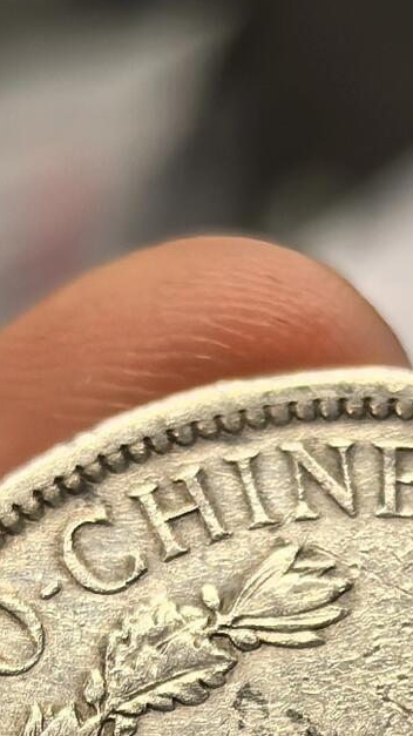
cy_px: 1025
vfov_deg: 12.3
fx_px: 3295
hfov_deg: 7.1
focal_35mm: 169
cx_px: 395
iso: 200
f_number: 2
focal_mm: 6.98
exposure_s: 1/100
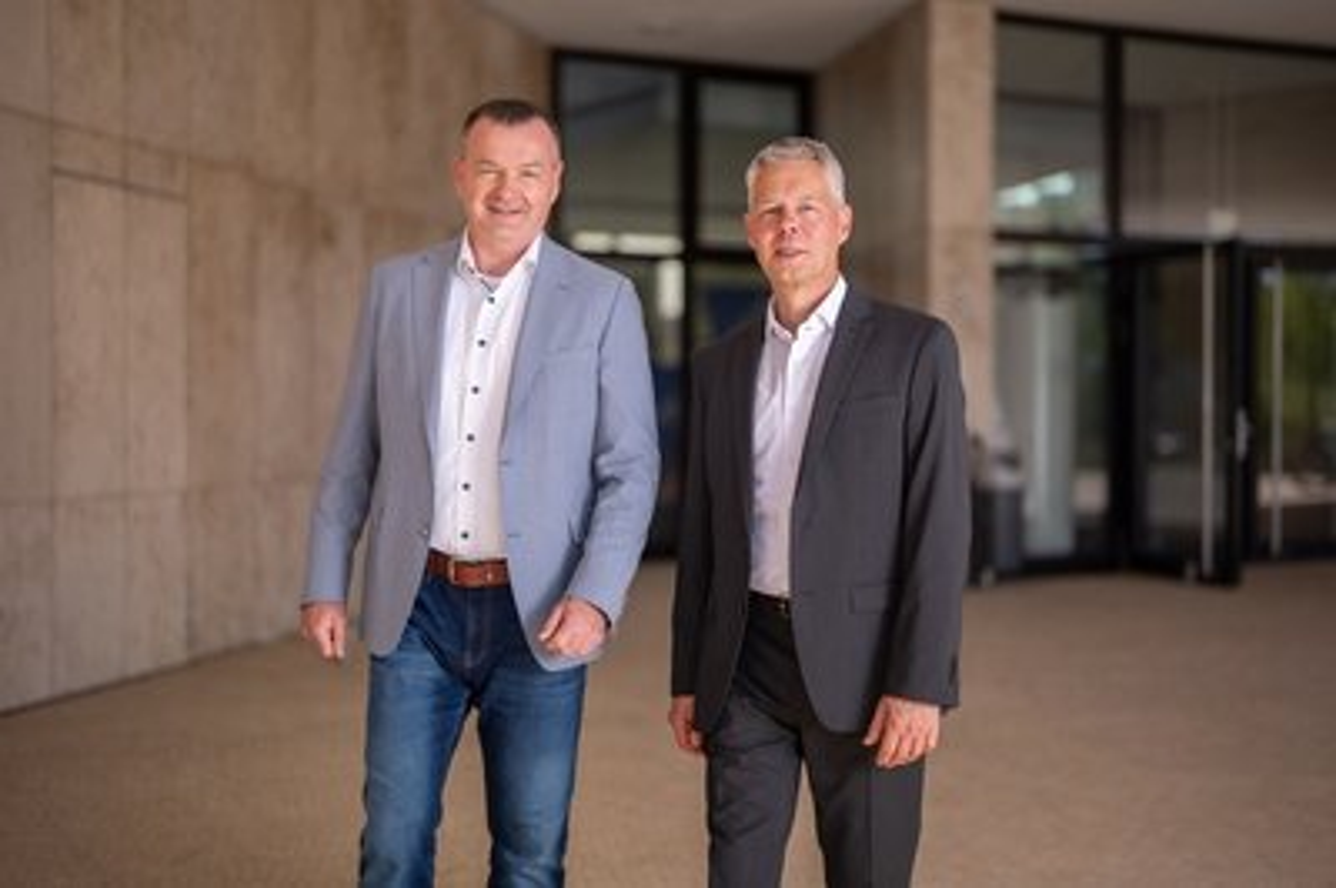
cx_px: 668
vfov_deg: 26.9
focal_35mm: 50
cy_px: 444
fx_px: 1854
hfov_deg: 39.6
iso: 320
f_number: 1.2
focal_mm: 50
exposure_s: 1/32000
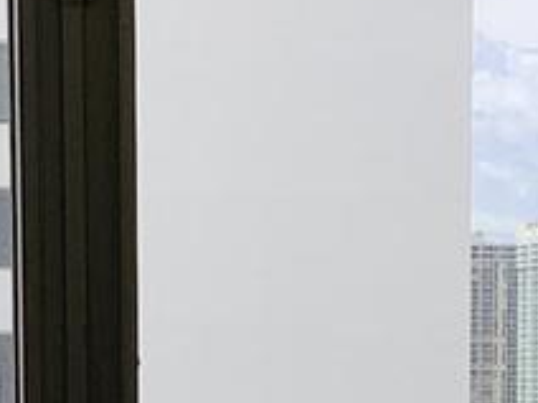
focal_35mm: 234
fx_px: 3637
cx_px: 515
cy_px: 831
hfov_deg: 8.4
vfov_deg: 6.2
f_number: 2.4
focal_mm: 3.3
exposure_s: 1/242
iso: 25
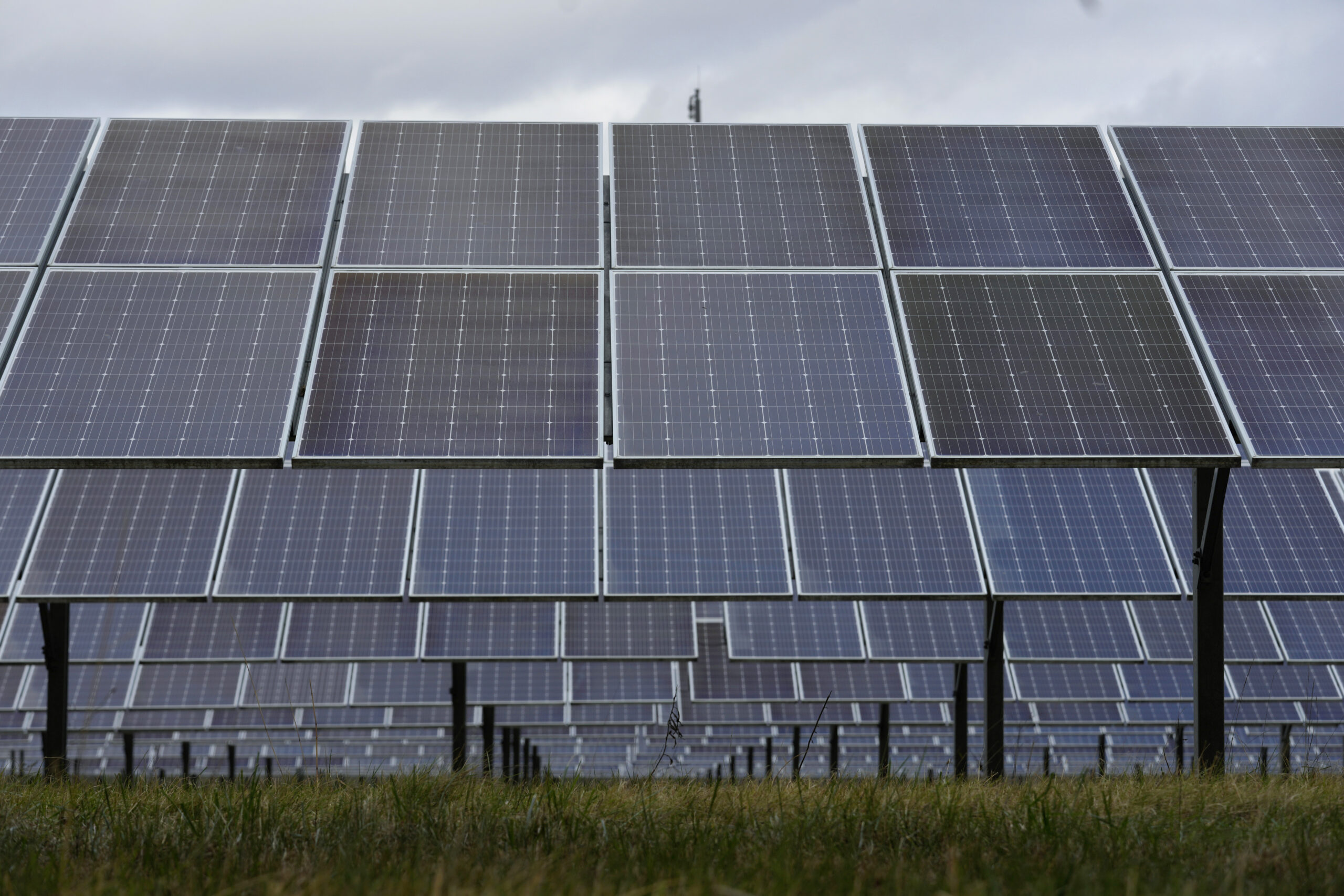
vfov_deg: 12.7
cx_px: 672
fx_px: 4032
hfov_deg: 18.9
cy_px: 448
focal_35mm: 108
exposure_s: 1/250
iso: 200
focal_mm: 108
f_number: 6.3
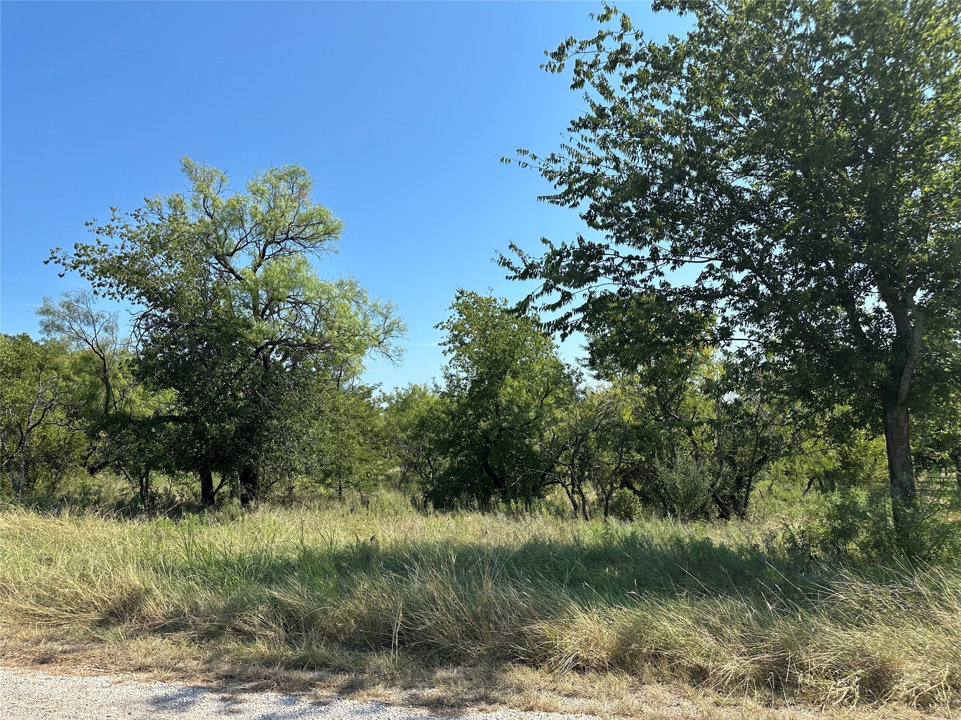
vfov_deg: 56.8
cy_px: 360
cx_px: 480
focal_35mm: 24
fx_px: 666
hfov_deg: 71.6
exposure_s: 1/3597
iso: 80
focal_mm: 6.86
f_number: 1.78
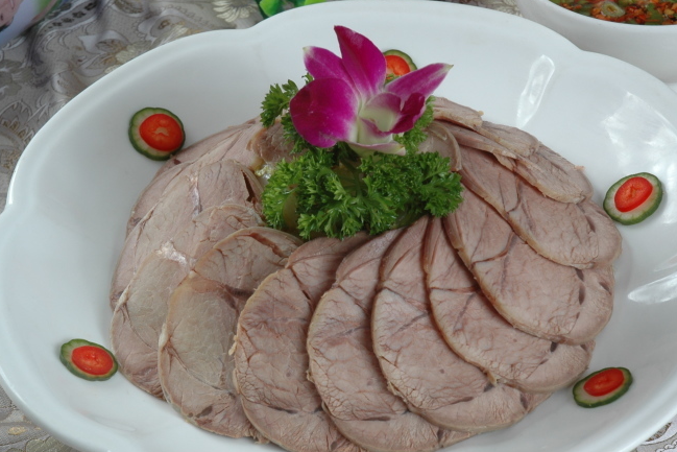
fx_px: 2313
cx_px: 362
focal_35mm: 123
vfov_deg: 11.1
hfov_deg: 16.6
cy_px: 268
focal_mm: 52
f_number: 10
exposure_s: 1/60
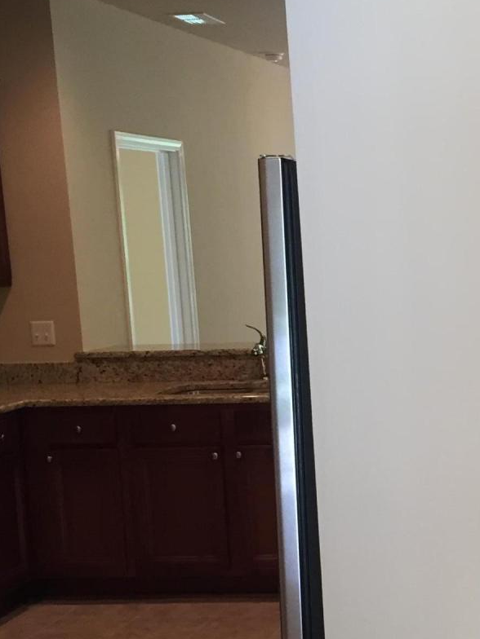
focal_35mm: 74
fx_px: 1368
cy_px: 412
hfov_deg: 18.9
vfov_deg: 26.2
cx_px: 558
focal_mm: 4.15
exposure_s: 1/30
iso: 80
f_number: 2.2
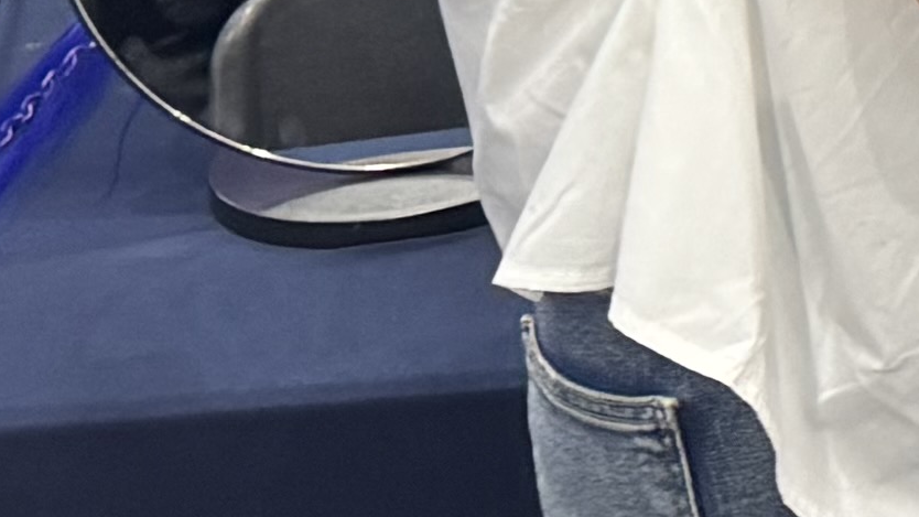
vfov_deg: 6.4
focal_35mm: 179
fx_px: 4362
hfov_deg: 10.3
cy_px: -861
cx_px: 2256
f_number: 1.78
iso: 160
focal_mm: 6.76
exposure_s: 1/60
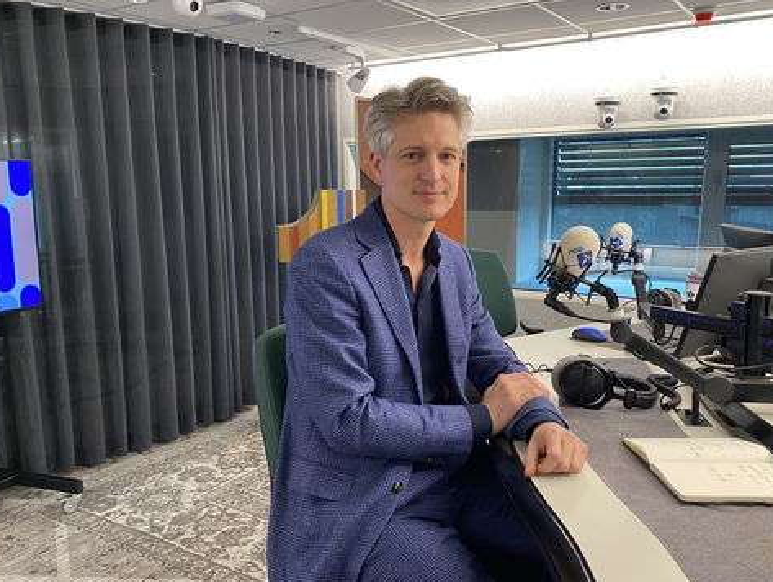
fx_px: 693
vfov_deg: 45.5
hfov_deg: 58.3
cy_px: 307
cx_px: 387
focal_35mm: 31
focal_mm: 4.25
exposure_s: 1/50
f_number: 1.8
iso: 250
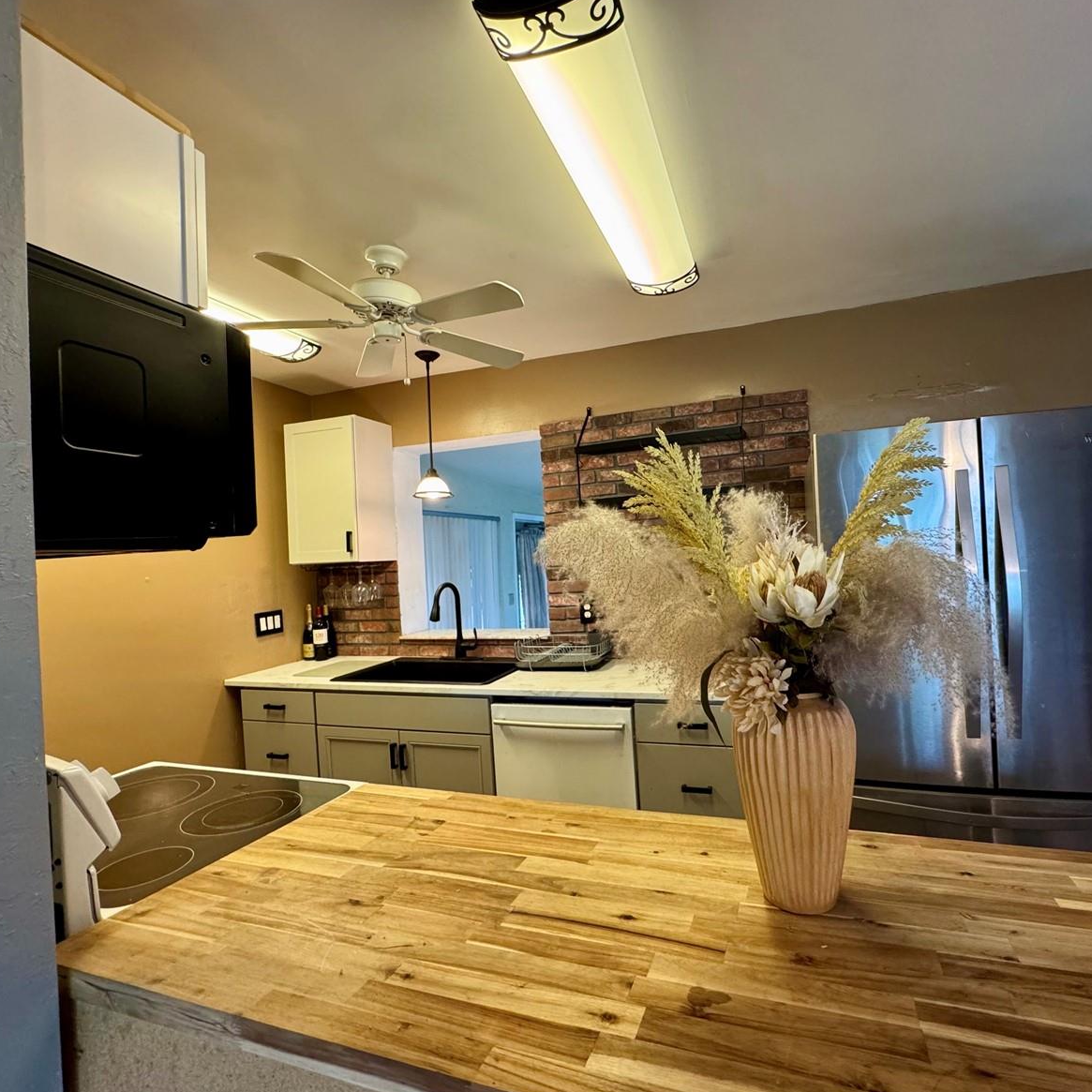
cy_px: 551
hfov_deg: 83.7
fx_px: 607
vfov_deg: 84.0
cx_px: 603
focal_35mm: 17
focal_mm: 2.22
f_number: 2.2
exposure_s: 1/60
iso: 320
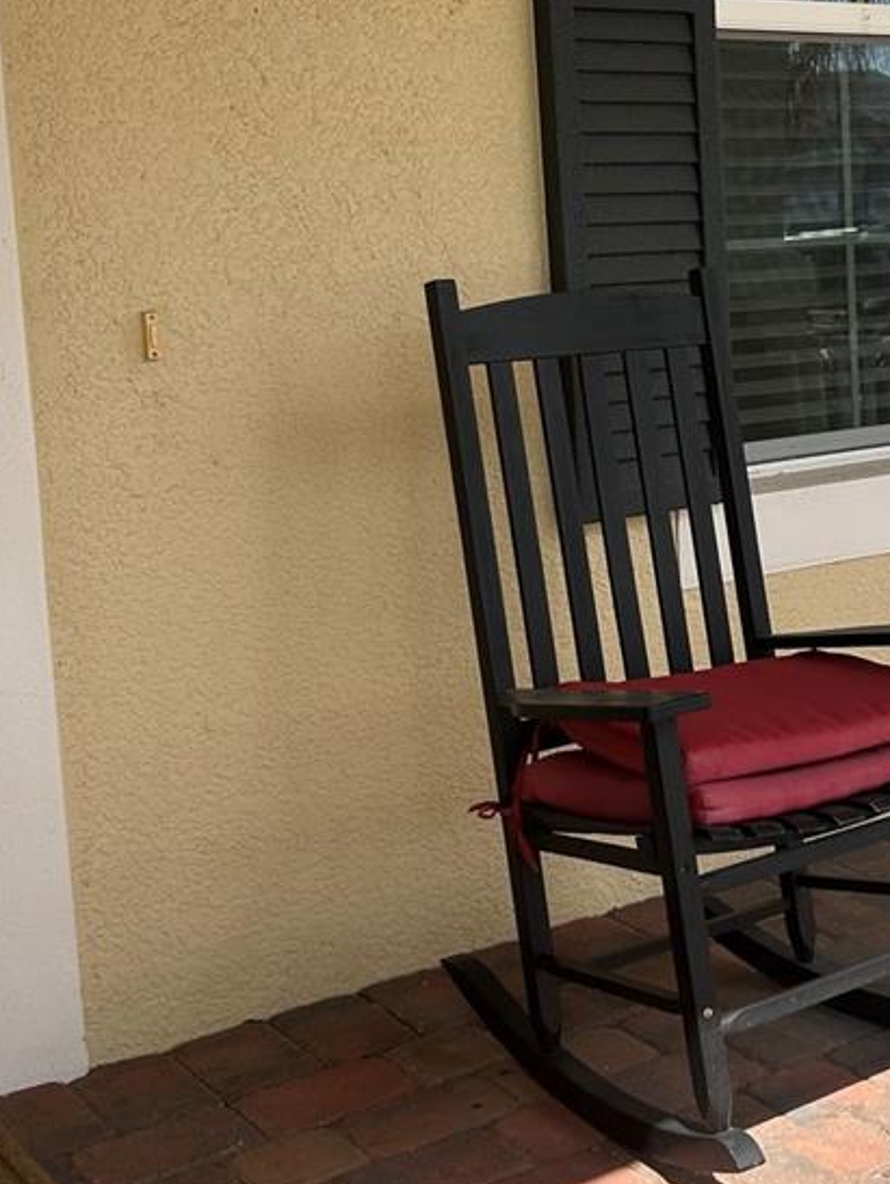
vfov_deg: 33.6
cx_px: 803
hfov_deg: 24.9
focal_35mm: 57
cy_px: 452
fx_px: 1952
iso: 50
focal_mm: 5.7
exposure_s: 1/1645
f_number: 1.5
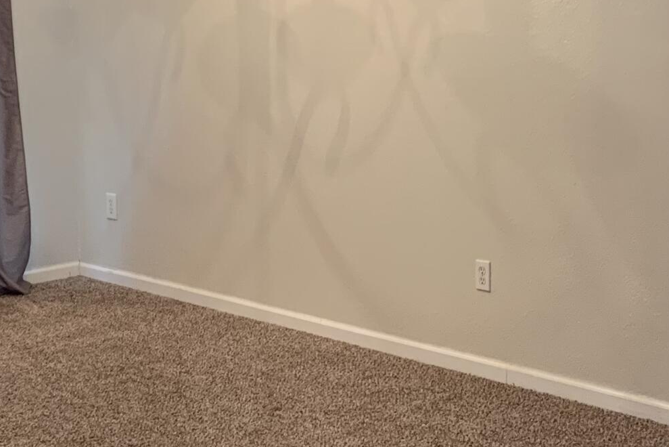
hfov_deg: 24.7
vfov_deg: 16.7
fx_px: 1524
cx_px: 307
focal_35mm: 82
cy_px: 224
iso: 125
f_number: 1.8
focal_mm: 4.25
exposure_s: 1/60
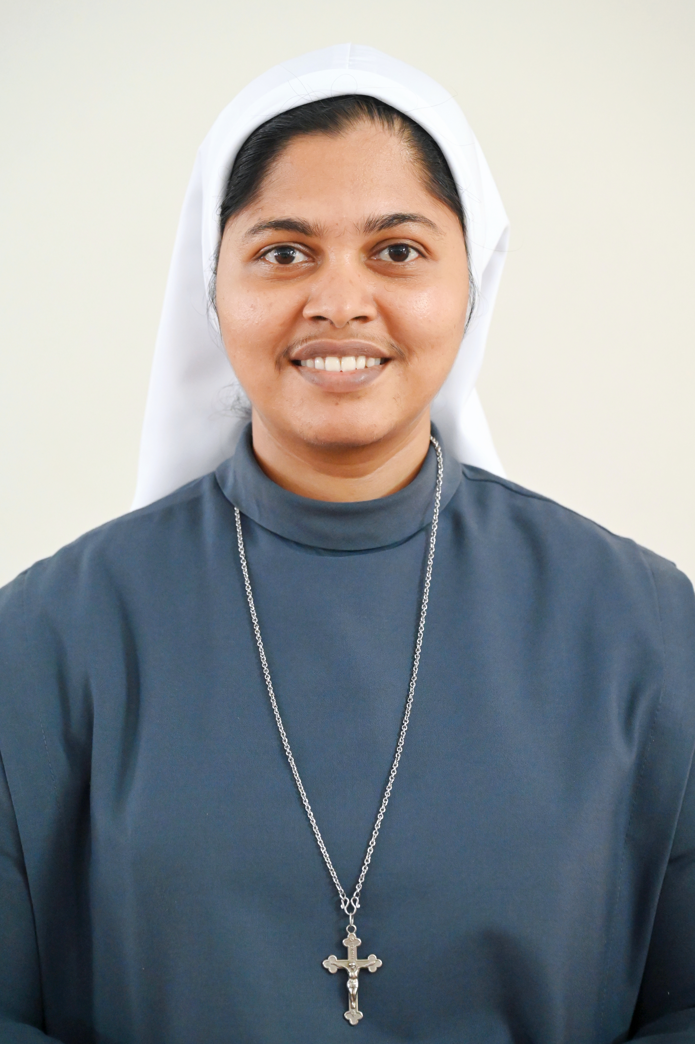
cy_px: 522
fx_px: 3479
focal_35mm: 120
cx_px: 348
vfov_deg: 17.1
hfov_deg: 11.4
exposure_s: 1/100
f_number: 5
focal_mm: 120
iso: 8000
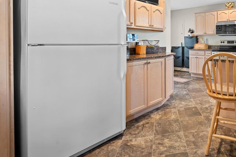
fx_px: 151
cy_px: 44
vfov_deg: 53.2
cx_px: 196
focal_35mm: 23
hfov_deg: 67.4
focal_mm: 12
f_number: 8
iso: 250
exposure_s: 1
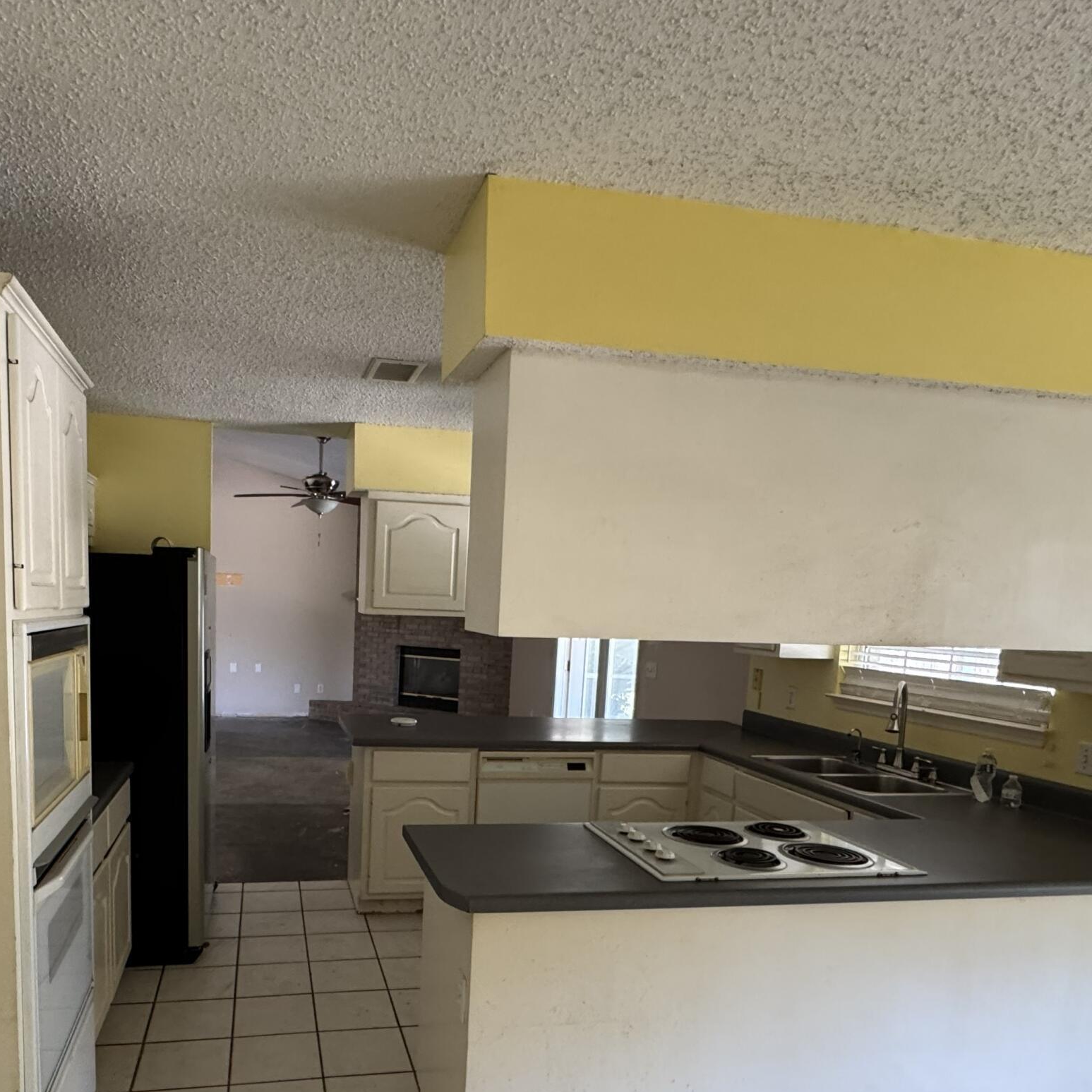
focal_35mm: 24
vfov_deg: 63.5
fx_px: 857
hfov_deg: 64.3
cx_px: 423
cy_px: 720
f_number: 2.2
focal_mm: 2.22
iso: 320
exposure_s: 1/73
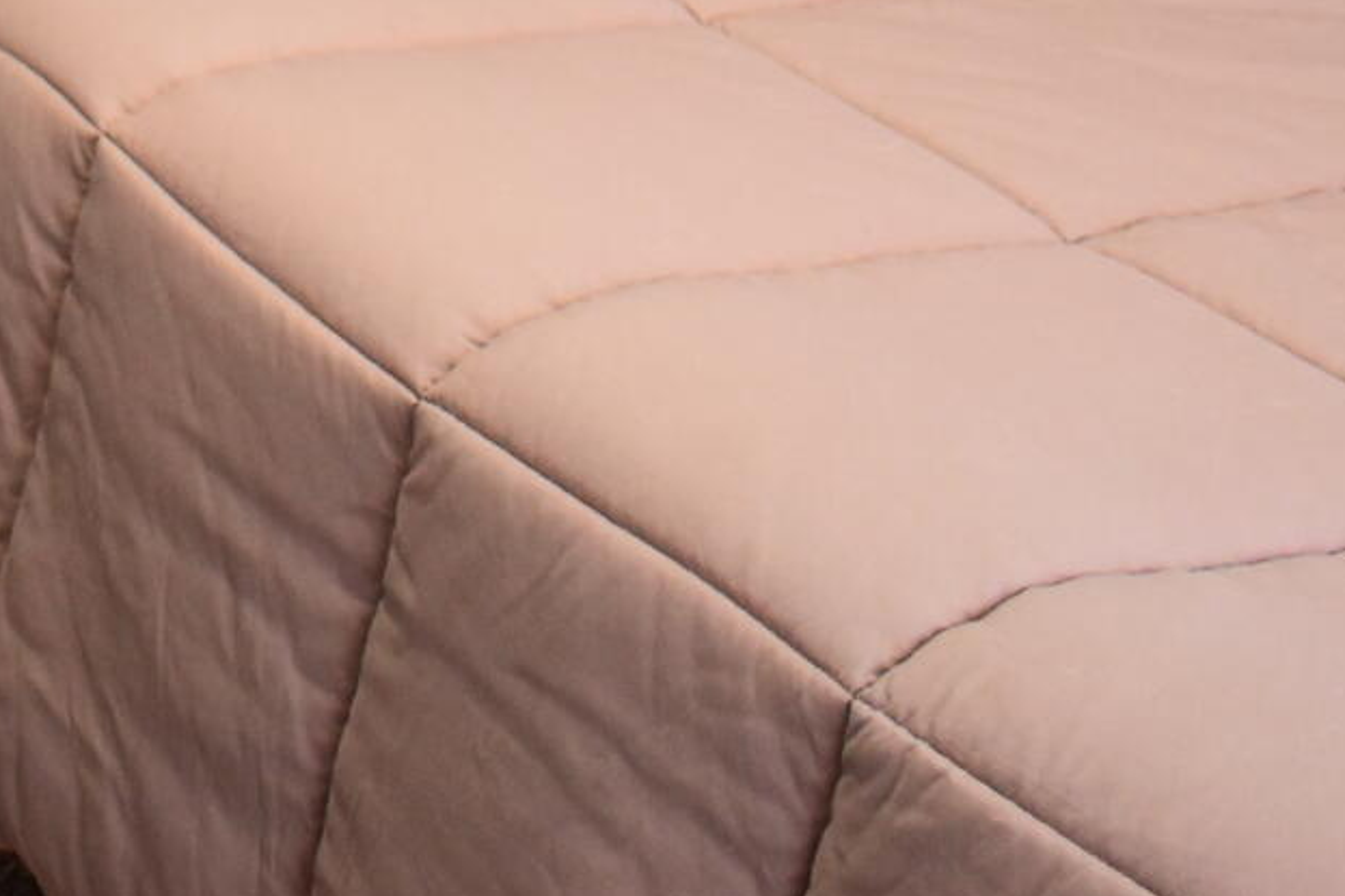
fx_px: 4855
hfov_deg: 15.3
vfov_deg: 9.4
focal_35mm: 130
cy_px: -1218
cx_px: -237
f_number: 4
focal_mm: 18
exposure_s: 1/60
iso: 400
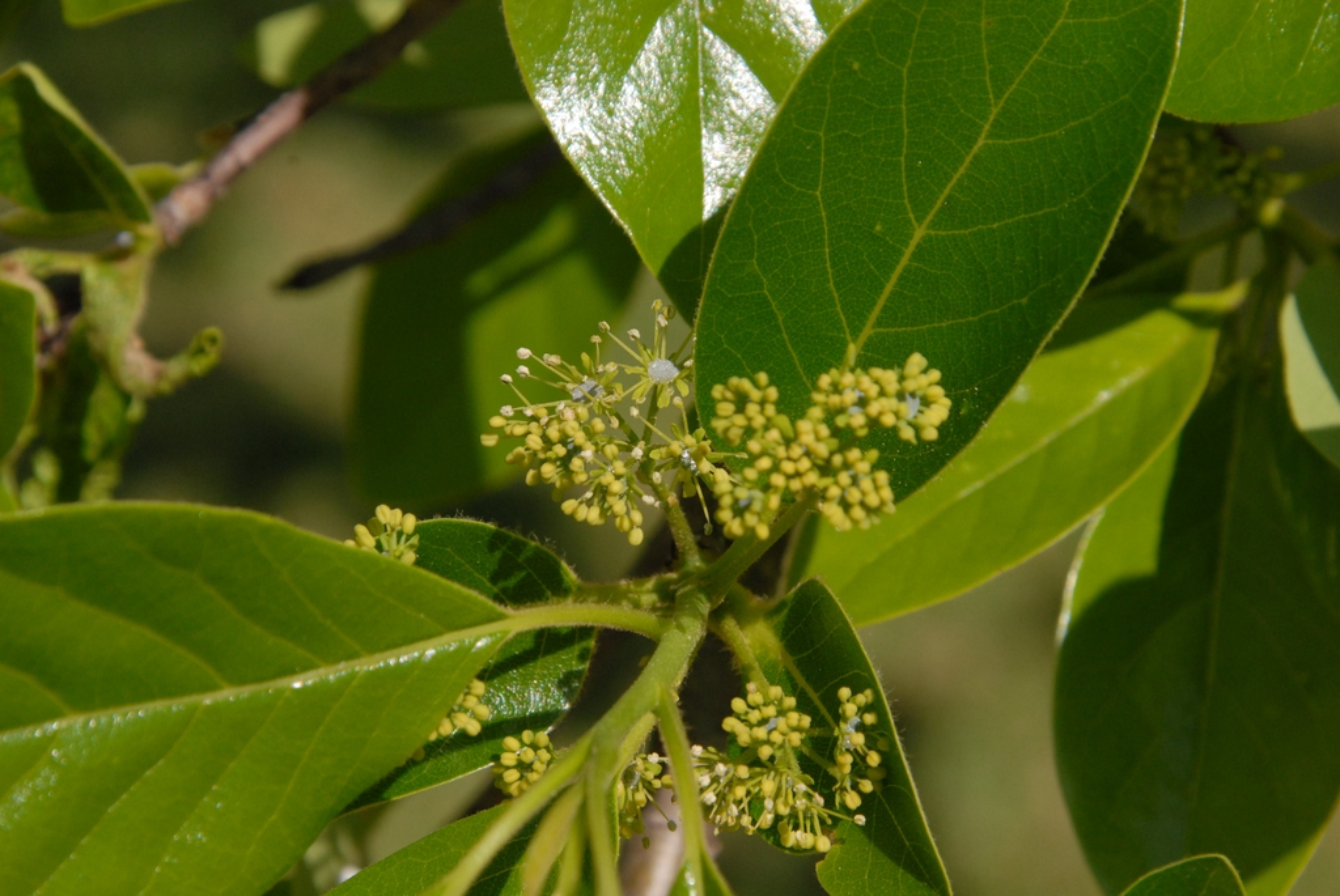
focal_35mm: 150
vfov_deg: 9.2
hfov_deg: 13.7
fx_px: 5589
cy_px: 448
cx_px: 670
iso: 400
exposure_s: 1/500
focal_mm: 100
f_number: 11
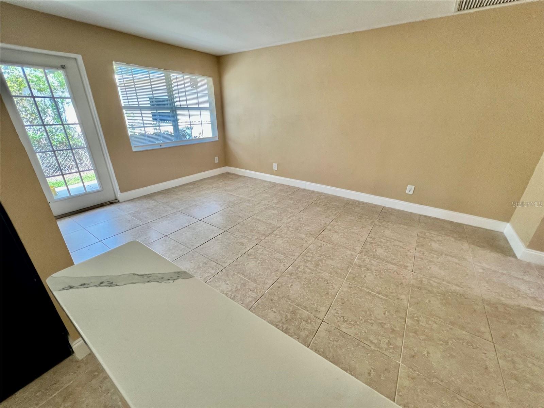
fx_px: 204
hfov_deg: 106.2
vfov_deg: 89.9
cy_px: 204
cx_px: 272
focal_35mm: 13
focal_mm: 1.57
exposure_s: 1/120
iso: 160
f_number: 1.8
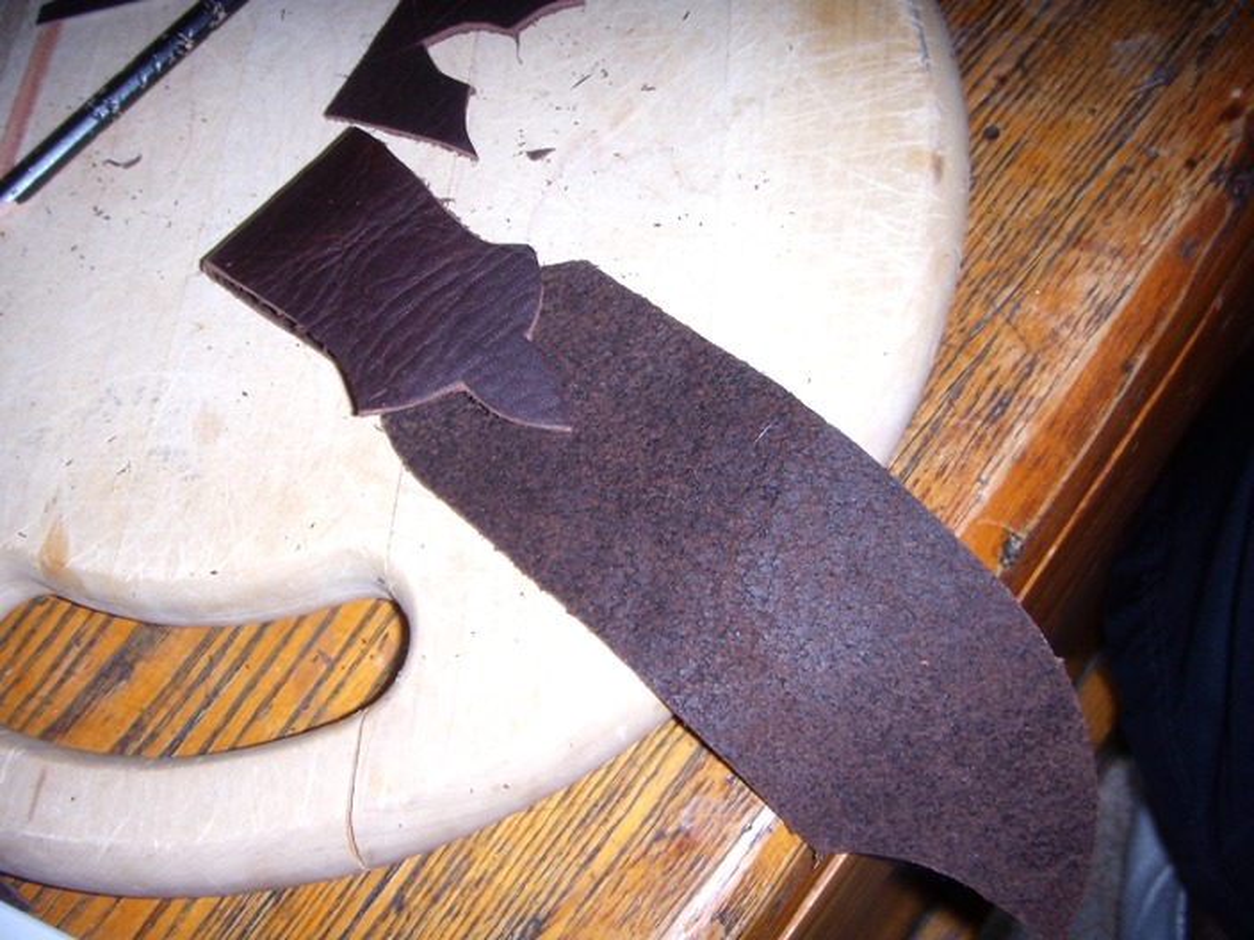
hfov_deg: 49.0
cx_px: 627
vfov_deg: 37.7
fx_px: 1377
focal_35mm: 38
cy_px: 470
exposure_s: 1/60.2
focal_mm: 6.4
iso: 64
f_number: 3.5
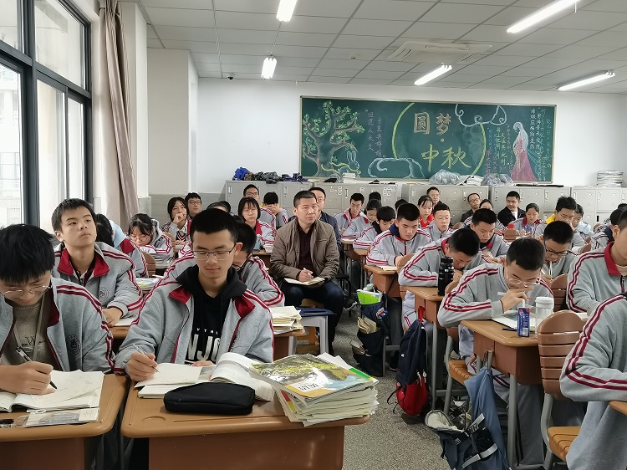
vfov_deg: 41.8
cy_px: 235
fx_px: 616
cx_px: 314
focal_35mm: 34
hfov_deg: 54.0
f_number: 1.8
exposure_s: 1/50
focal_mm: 5.58
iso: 250
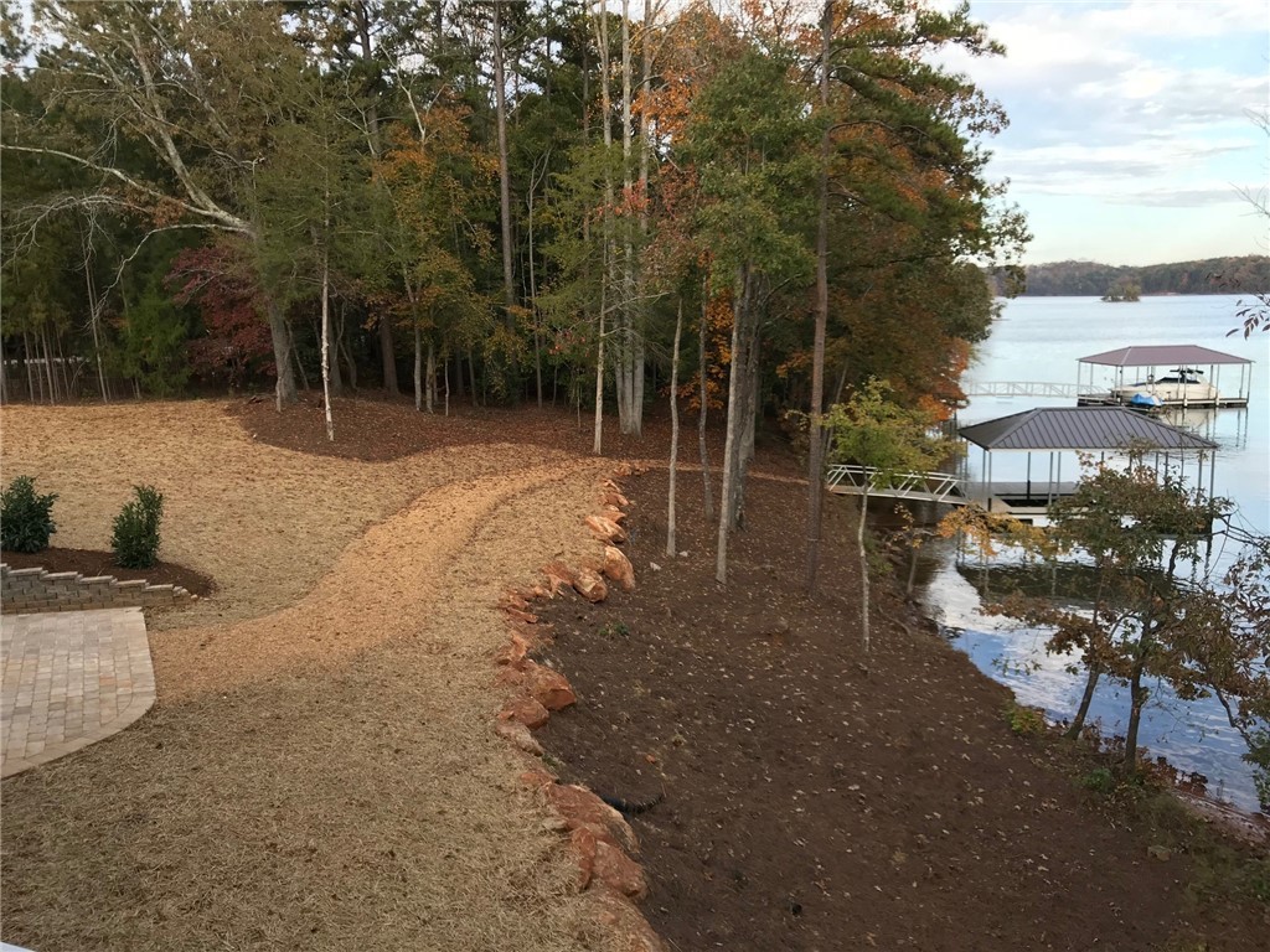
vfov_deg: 49.7
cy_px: 476
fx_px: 1027
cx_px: 635
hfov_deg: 63.4
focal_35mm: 28
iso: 20
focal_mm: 3.99
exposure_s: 1/220
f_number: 1.8
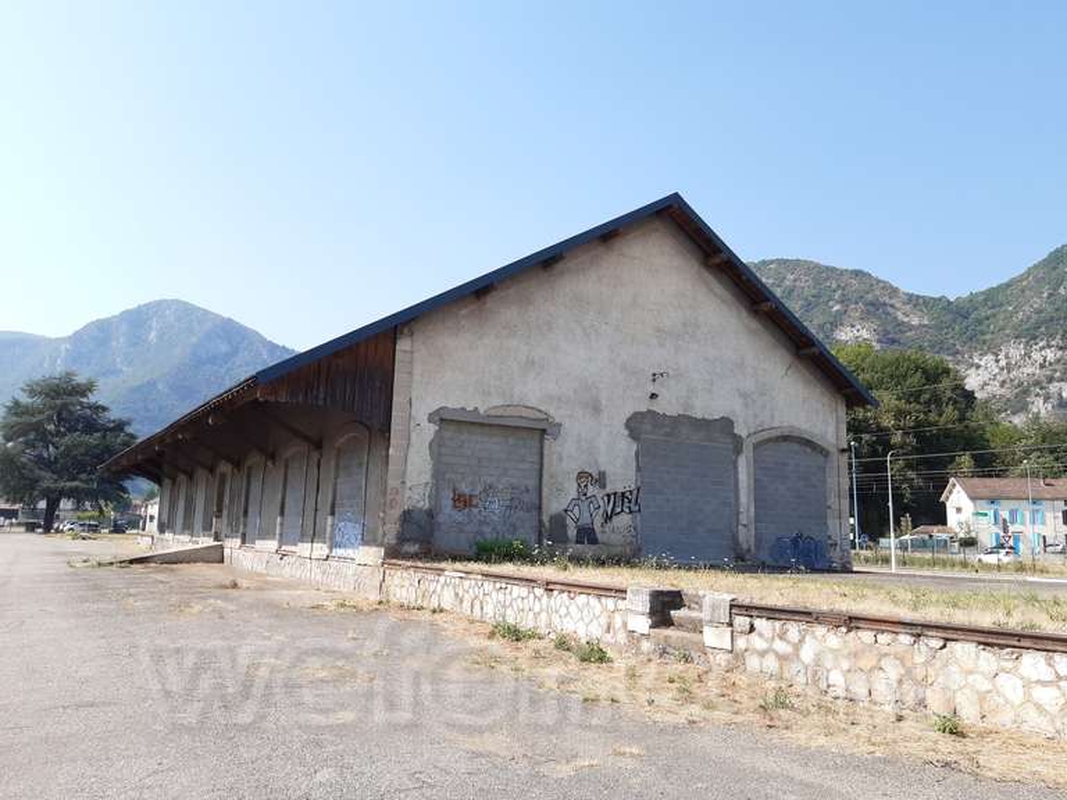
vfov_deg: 53.1
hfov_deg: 67.3
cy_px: 400
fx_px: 801
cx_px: 534
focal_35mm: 26
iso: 40
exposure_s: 1/1028
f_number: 1.7
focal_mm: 3.92
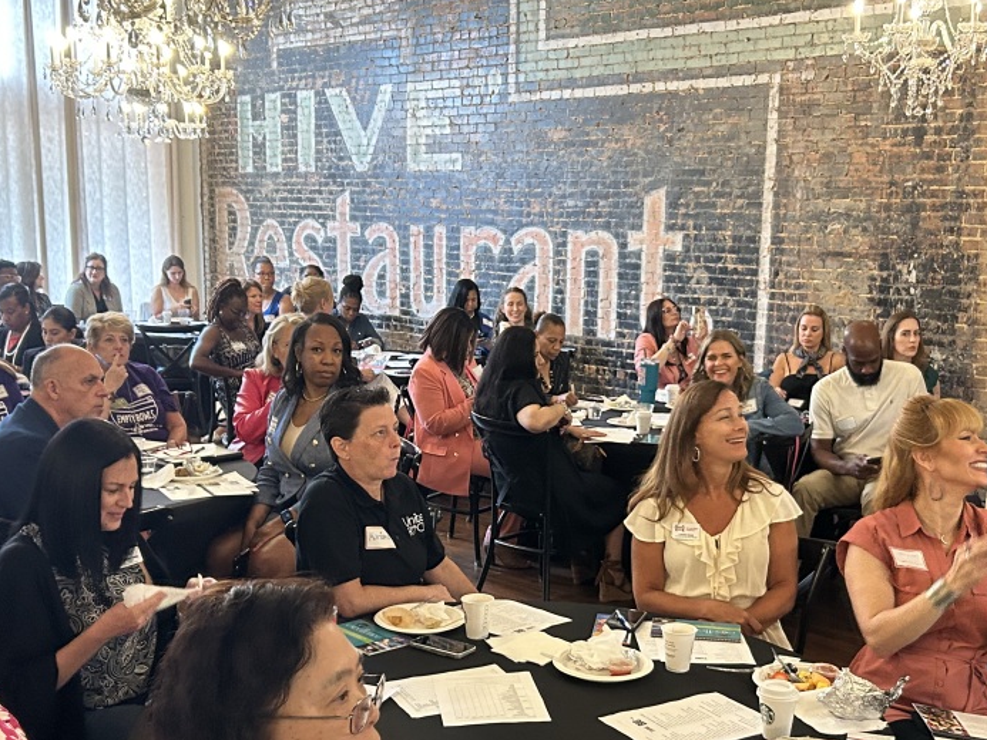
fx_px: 1283
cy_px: 480
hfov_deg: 42.0
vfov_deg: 32.0
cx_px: 527
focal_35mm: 45
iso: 400
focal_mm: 5.7
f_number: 1.5
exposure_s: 1/60
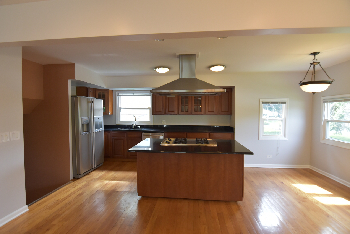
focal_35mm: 16
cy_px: 117
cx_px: 175
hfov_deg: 94.9
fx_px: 161
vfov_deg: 72.2
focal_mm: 11
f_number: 5
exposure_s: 1/100
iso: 800
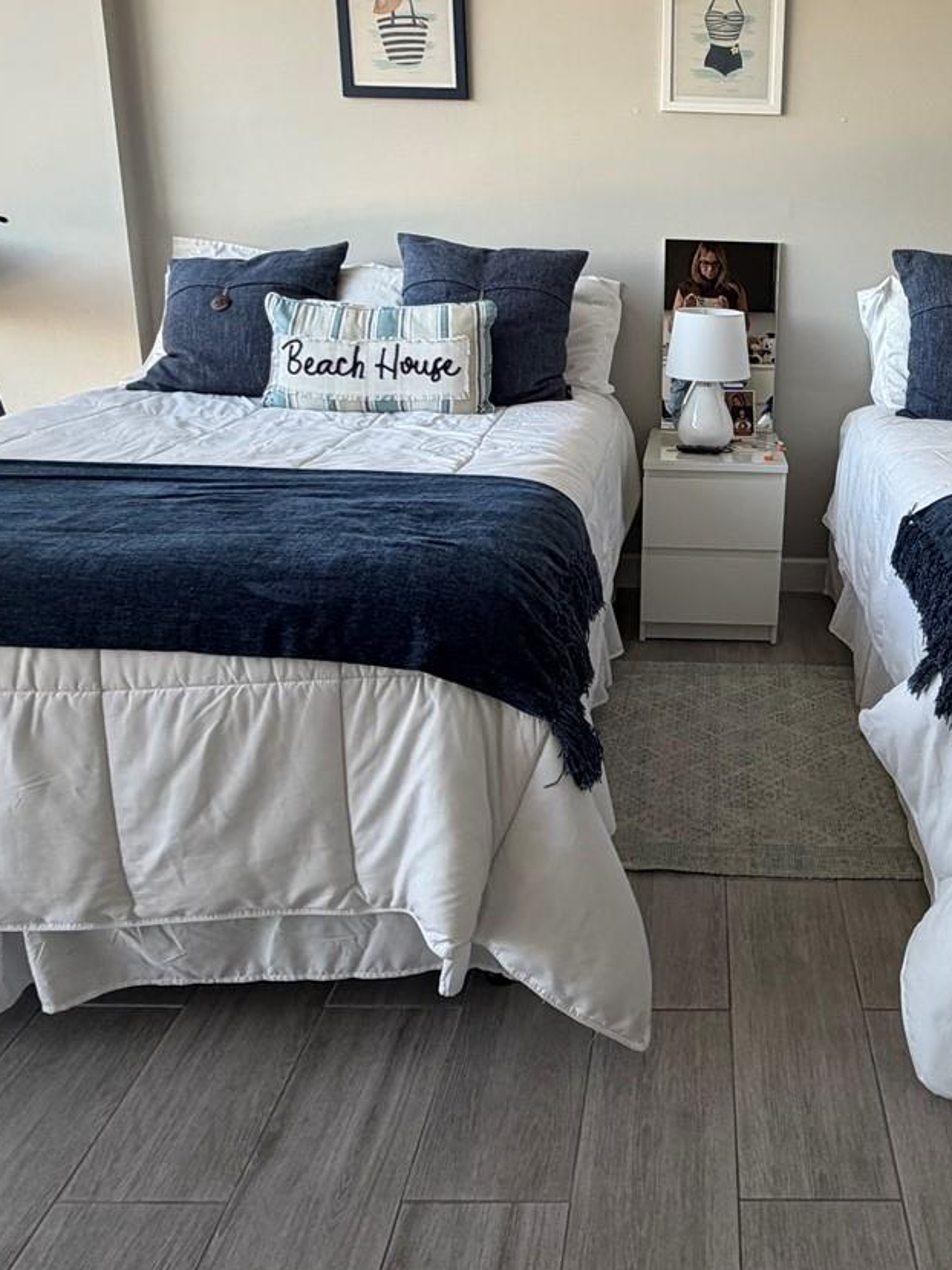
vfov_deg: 64.3
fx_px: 991
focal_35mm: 27
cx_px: 739
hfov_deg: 48.9
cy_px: 465
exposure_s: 1/121
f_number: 2.2
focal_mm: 2.22
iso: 160
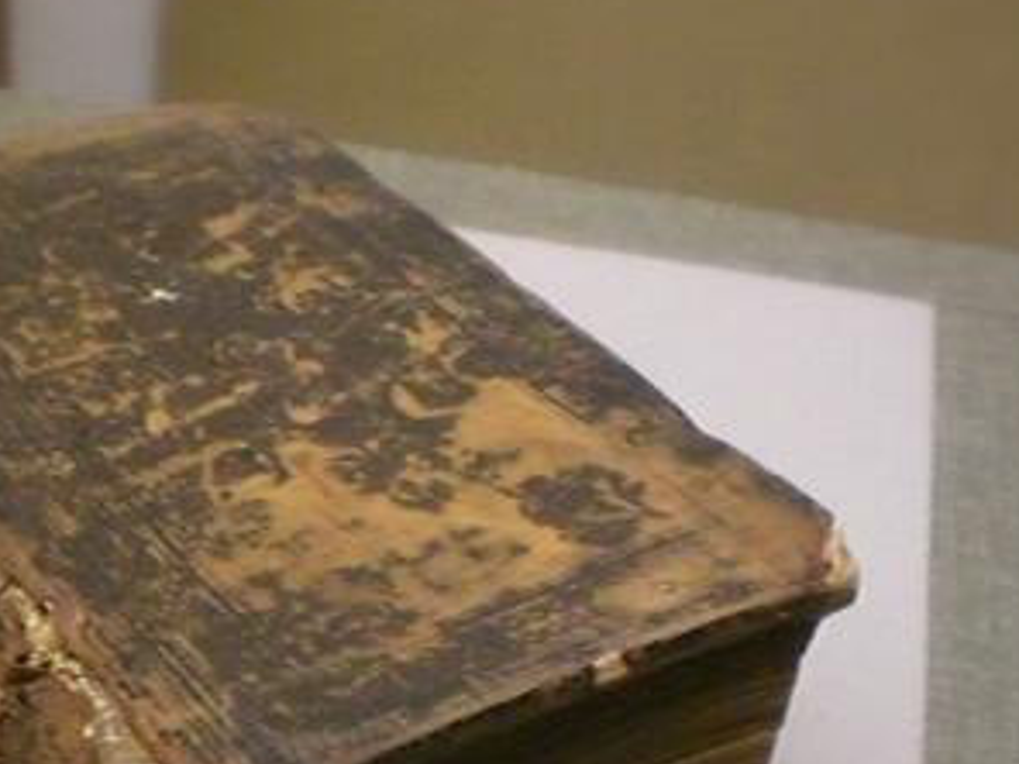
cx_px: 282
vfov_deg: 18.8
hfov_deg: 25.1
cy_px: 671
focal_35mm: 77
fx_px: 2267
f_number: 3.1
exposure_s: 1/60
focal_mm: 6.3
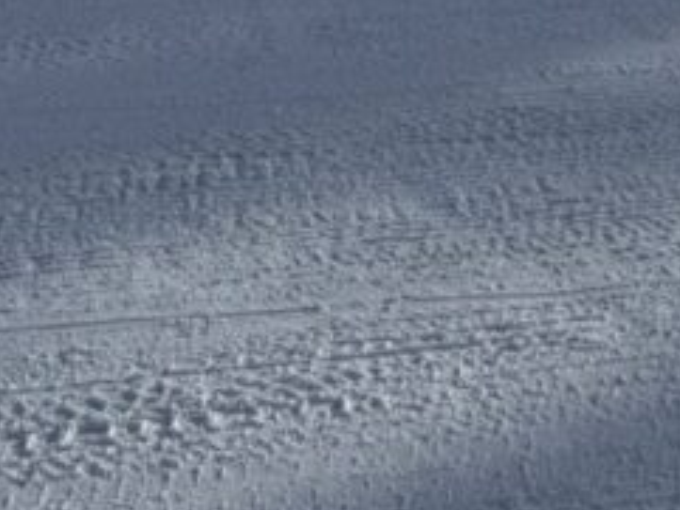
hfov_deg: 19.0
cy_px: -456
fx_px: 2005
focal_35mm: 102
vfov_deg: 12.9
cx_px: 581
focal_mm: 6.76
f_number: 1.78
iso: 80
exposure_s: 1/10417
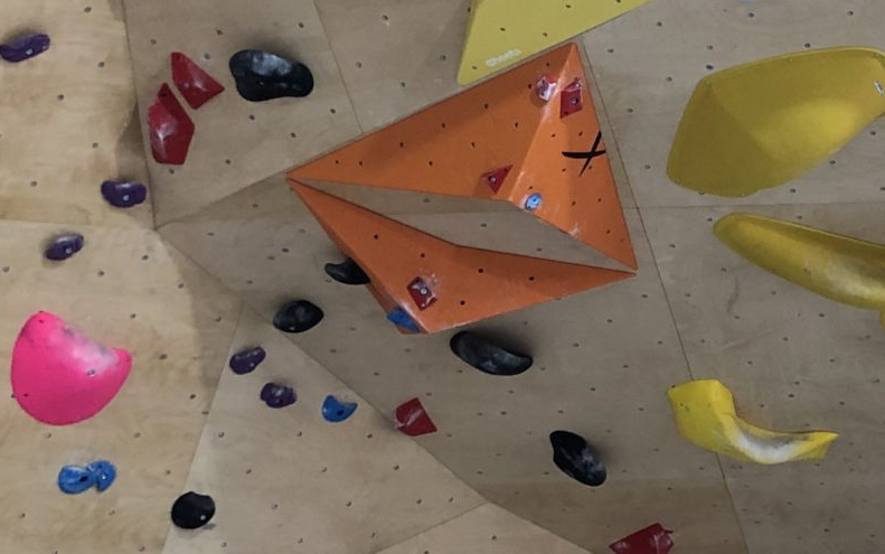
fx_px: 2316
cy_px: 168
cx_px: 1293
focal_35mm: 96
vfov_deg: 13.6
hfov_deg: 19.2
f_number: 1.8
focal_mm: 3.99
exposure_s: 1/33
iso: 25
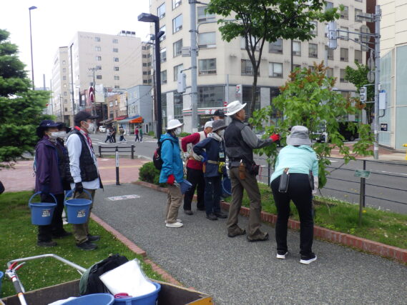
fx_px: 329
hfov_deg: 63.4
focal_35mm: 28
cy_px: 152
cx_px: 204
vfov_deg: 49.8
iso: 125
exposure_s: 1/320
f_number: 4.2
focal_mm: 5
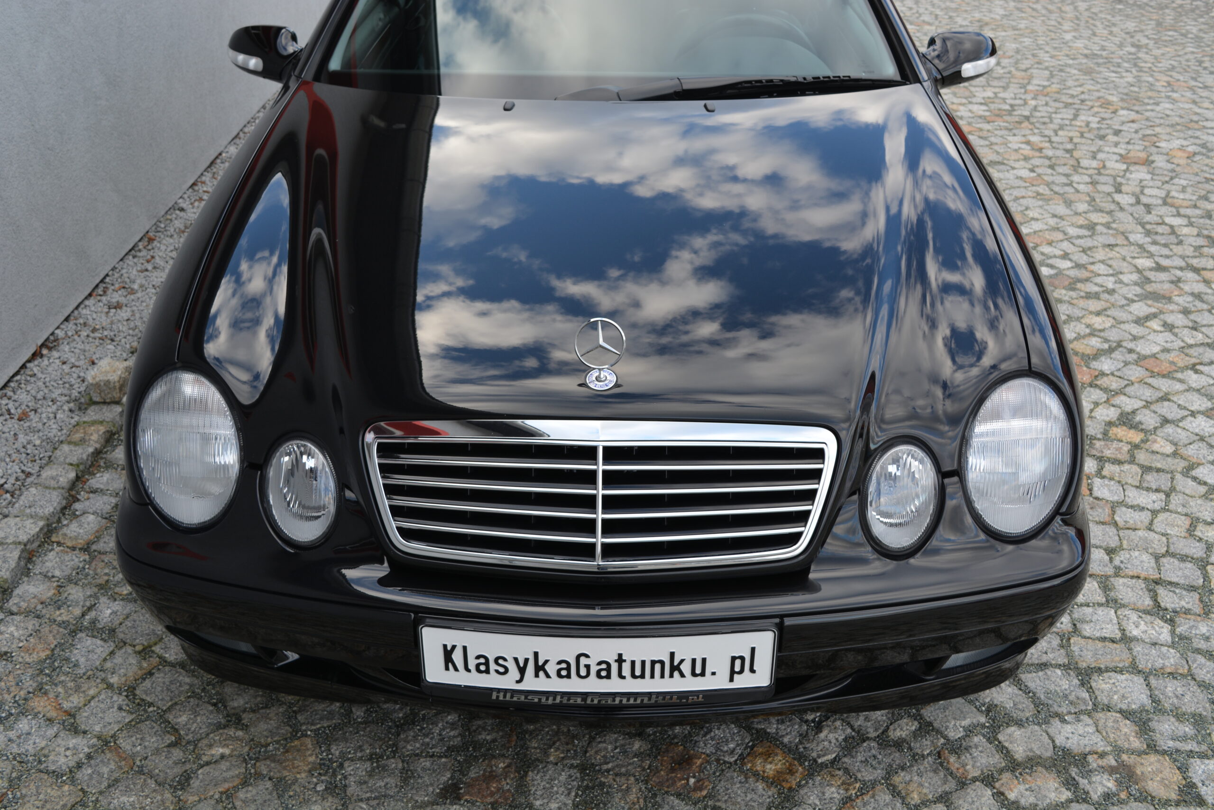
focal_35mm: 38
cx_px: 607
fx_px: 1265
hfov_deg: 51.3
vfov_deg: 35.5
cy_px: 405
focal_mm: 25
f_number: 5.6
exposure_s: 1/60
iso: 110
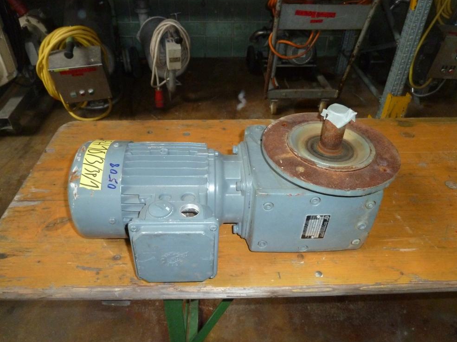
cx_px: 230
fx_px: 343
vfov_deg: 53.0
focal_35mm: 26
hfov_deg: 67.3
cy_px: 171
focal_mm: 4.1
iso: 400
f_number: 3.3
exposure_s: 1/30
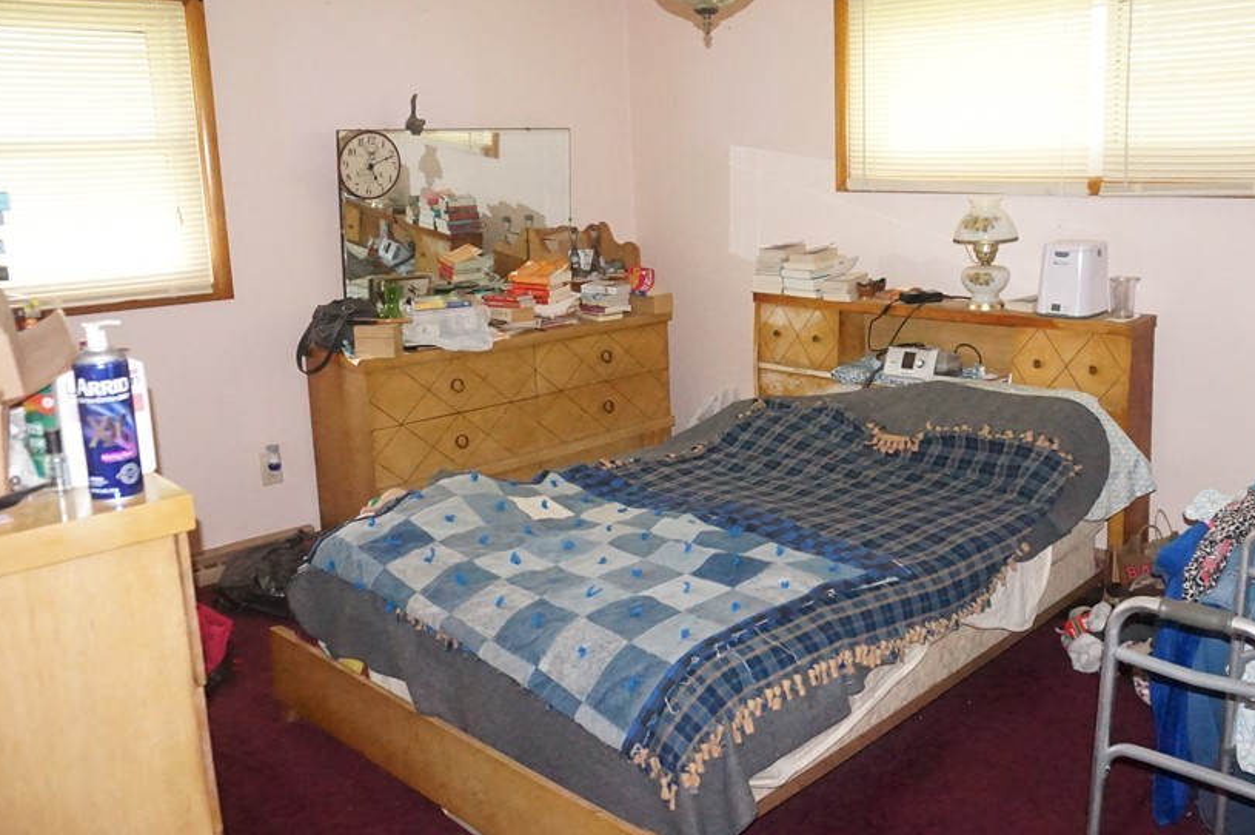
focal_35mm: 32
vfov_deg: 41.0
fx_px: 1115
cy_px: 357
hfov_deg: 58.5
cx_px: 728
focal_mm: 16
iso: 8000
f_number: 4
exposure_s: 1/60
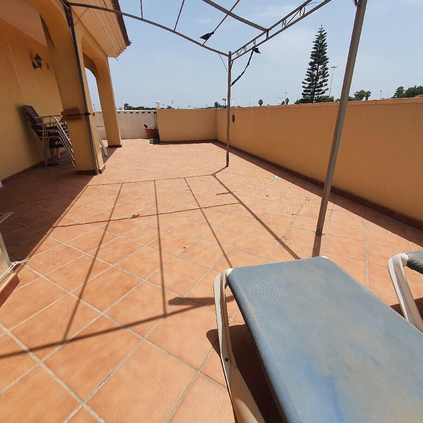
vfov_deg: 87.4
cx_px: 214
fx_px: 221
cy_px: 210
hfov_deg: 87.4
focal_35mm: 16
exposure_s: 1/1456
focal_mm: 1.8
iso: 50
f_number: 2.2
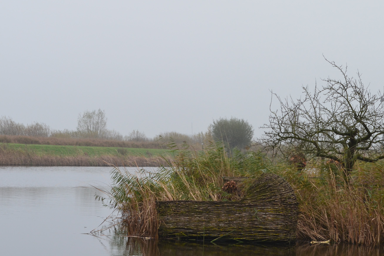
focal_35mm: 115
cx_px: 263
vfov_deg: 11.9
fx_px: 1223
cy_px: 154
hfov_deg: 17.8
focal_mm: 55
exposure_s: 1/30
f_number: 9
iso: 400
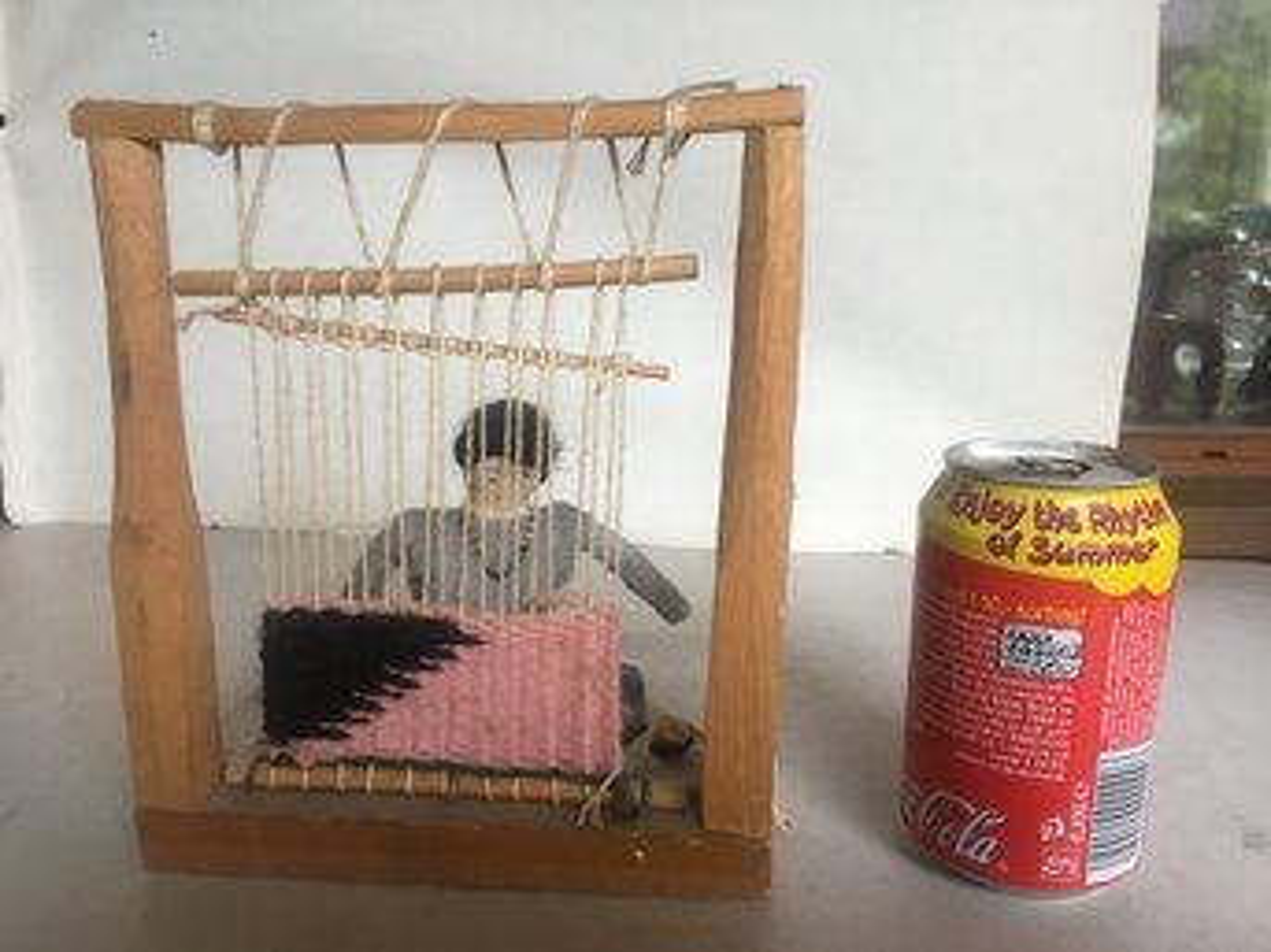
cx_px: 636
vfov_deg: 48.2
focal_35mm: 29
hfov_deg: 61.7
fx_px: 1064
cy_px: 476
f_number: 2.2
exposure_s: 1/30
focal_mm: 4.15
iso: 64
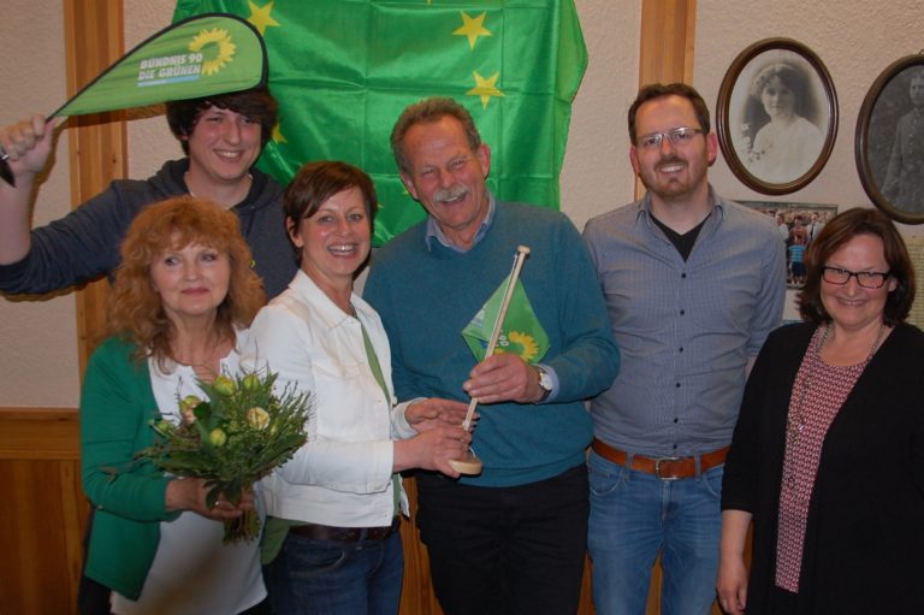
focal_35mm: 30
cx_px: 462
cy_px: 308
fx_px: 769
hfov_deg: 62.0
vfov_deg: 43.6
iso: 400
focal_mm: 20
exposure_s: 1/60
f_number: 3.8
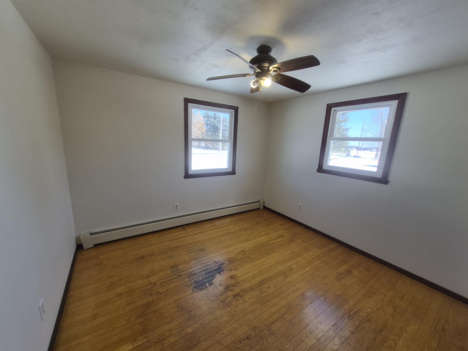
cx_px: 234
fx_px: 176
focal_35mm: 13
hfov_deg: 106.2
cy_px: 176
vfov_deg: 89.9
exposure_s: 1/132
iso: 40
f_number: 2.2
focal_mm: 1.74
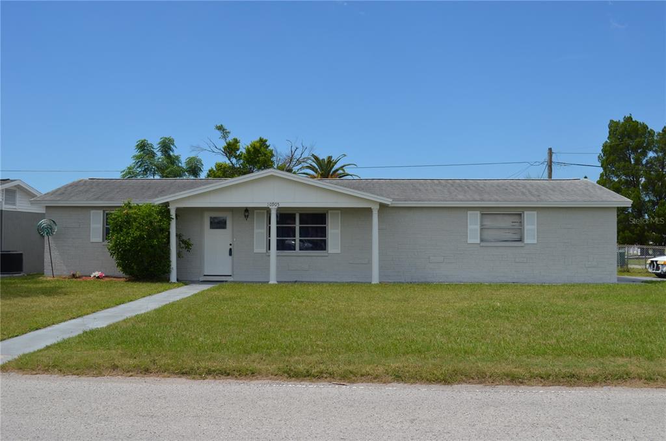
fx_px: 665
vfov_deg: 36.7
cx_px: 333
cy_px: 220
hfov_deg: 53.2
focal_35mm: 36
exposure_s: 1/250
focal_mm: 24
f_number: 8
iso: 100
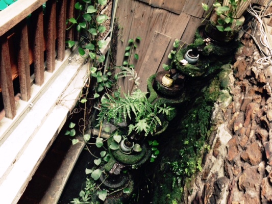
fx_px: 259
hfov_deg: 55.3
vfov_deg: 43.0
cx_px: 136
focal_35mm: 33
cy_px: 102
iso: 80
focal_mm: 4.12
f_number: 2.4
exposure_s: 1/20
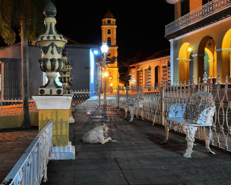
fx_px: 280
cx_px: 97
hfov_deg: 44.6
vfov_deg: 36.5
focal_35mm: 41
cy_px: 93
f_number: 10
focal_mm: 24
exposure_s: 6
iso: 200
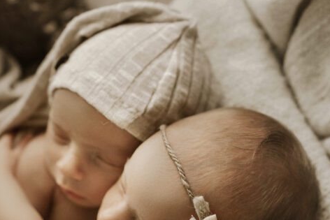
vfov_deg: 14.9
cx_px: 138
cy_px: 265
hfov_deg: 22.8
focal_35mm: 89
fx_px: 816
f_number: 2
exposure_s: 1/160
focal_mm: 35
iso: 500
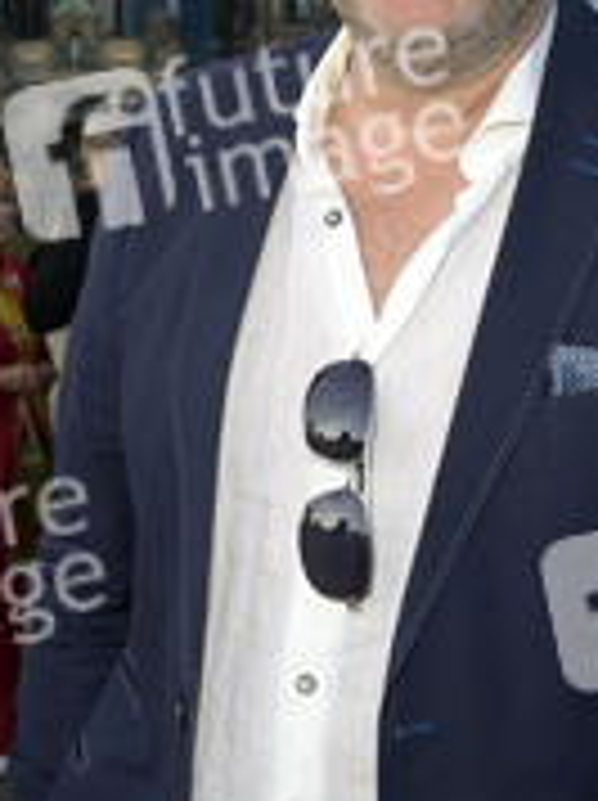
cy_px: 360
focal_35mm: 67
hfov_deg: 21.8
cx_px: 364
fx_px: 1547
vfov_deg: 29.0
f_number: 6.3
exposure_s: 1/100
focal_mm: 31
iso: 500
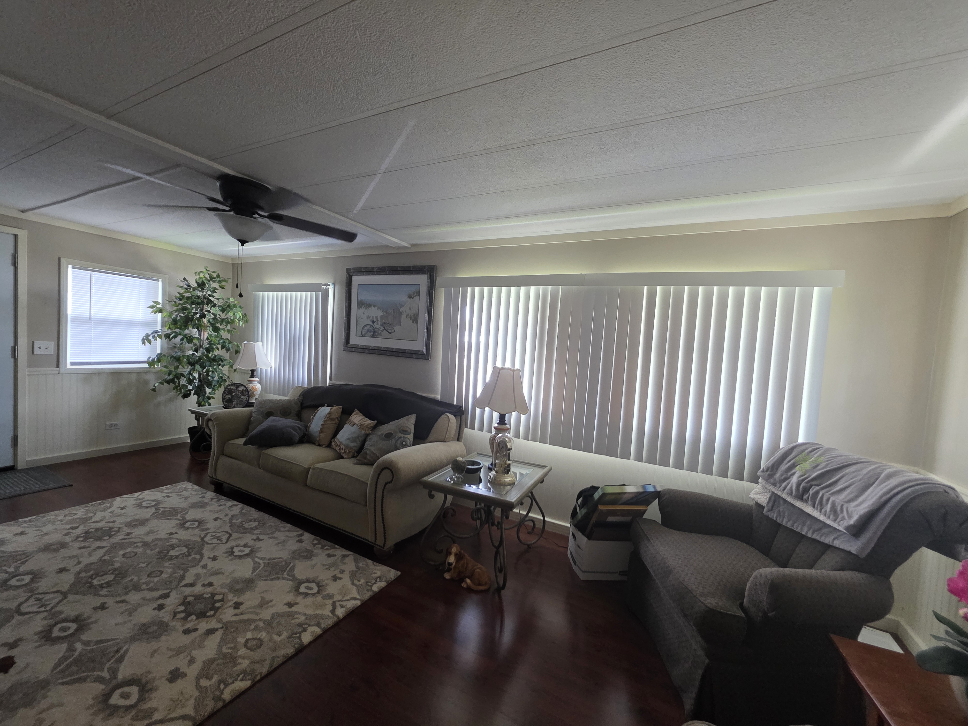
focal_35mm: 13
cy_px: 363
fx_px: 364
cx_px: 484
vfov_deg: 89.9
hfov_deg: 106.2
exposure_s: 1/100
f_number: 1.9
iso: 500
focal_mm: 2.2
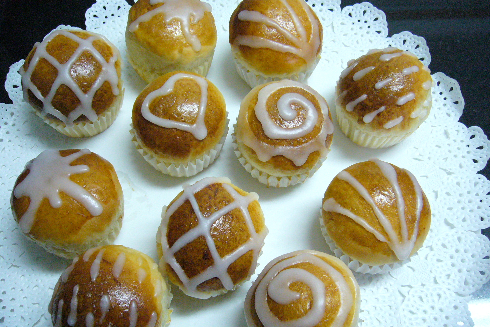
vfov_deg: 35.9
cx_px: 241
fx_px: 504
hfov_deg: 51.9
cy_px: 176
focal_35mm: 37
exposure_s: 1/40
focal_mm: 5.8
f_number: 2.8
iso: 400
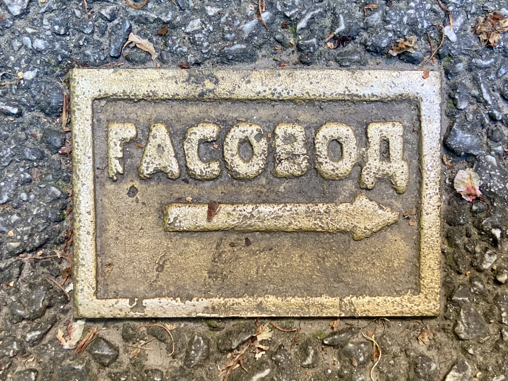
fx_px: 382
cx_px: 254
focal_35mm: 26
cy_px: 190
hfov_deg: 67.3
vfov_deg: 53.1
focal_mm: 4.25
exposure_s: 1/121
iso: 100
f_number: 1.8
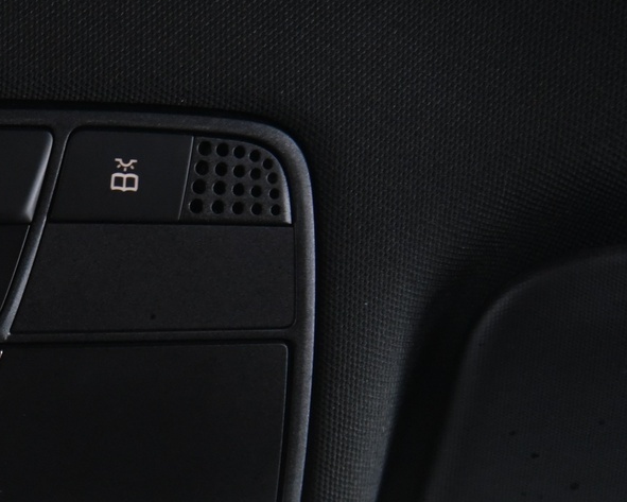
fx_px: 3341
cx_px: -169
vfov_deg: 8.6
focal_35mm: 180
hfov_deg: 10.5
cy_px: 345
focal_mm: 70
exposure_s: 1/15
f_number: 4
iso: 4000
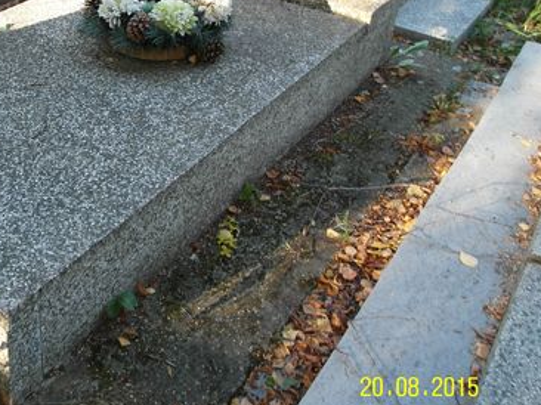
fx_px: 656
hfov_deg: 41.8
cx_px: 72
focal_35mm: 42
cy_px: 106
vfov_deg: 33.7
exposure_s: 1/45
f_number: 3.1
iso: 100
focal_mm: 5.2
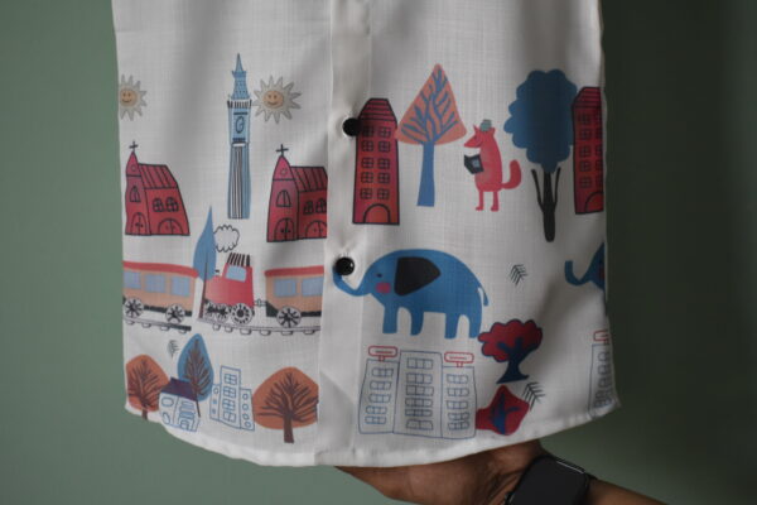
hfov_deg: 16.7
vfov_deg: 11.1
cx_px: 378
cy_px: 252
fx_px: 2586
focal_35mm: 123
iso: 1600
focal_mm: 82
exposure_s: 1/250
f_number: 4.8
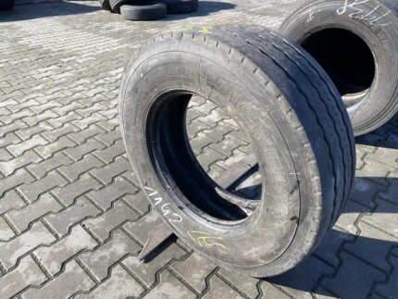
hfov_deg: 67.3
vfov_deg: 53.1
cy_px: 150
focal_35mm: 26
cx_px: 199
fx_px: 299
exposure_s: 1/788
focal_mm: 4.25
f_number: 1.8
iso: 32
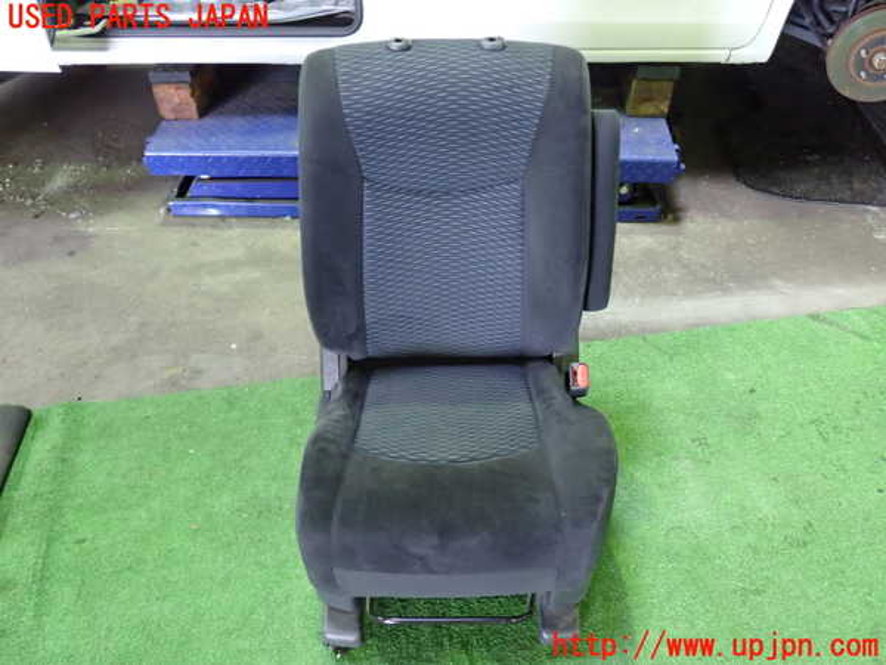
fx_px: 768
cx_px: 443
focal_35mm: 30
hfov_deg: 60.0
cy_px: 332
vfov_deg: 46.8
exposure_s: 1/30
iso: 640
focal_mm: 5.4
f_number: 2.3
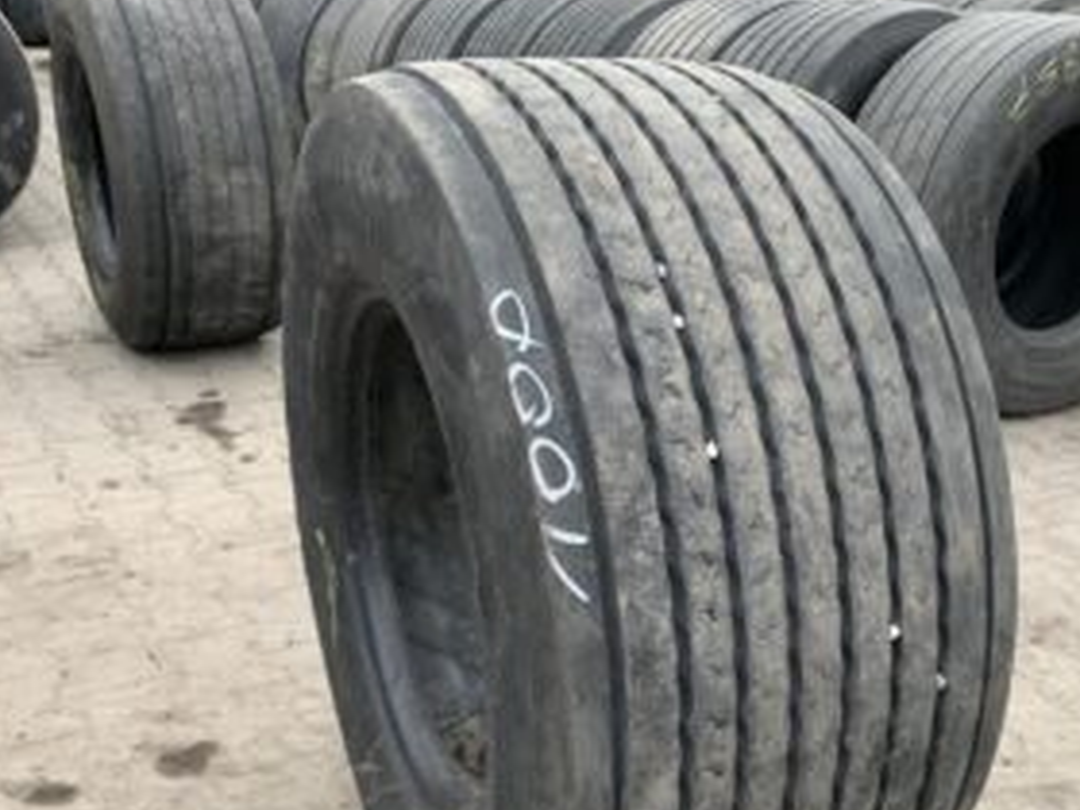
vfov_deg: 35.5
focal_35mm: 40
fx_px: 1248
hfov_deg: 46.5
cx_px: 656
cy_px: 561
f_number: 1.8
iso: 80
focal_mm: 4.25
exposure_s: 1/121
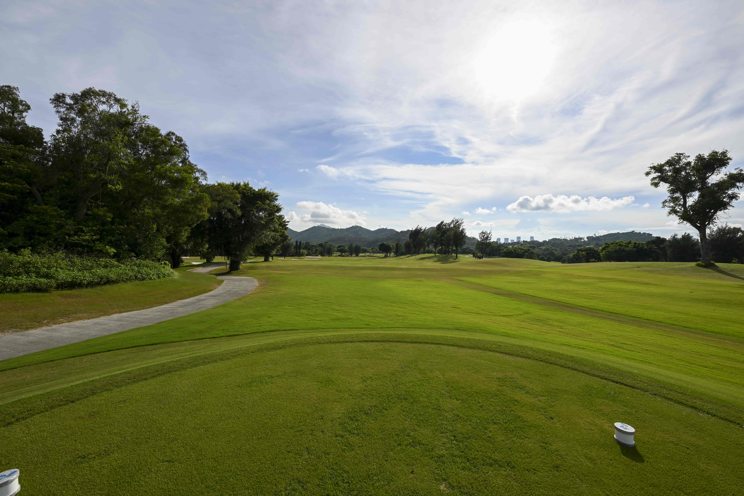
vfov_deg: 81.2
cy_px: 248
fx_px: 289
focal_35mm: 14
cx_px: 372
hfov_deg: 104.3
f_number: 10
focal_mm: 14
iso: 100
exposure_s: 1/400
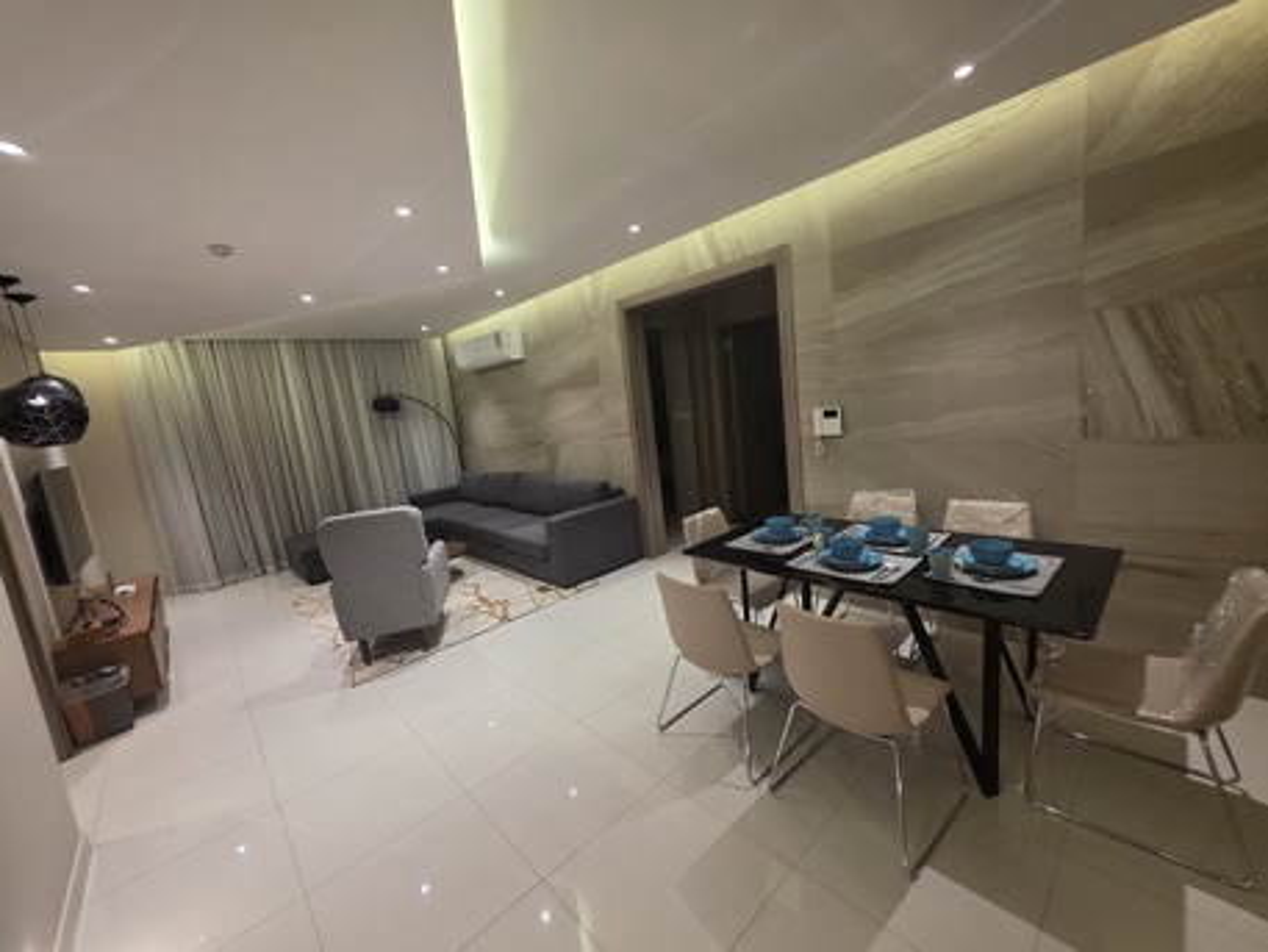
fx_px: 476
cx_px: 634
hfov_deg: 106.2
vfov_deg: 89.9
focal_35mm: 13
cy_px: 476
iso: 200
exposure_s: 1/50
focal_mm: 2.2
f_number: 1.9
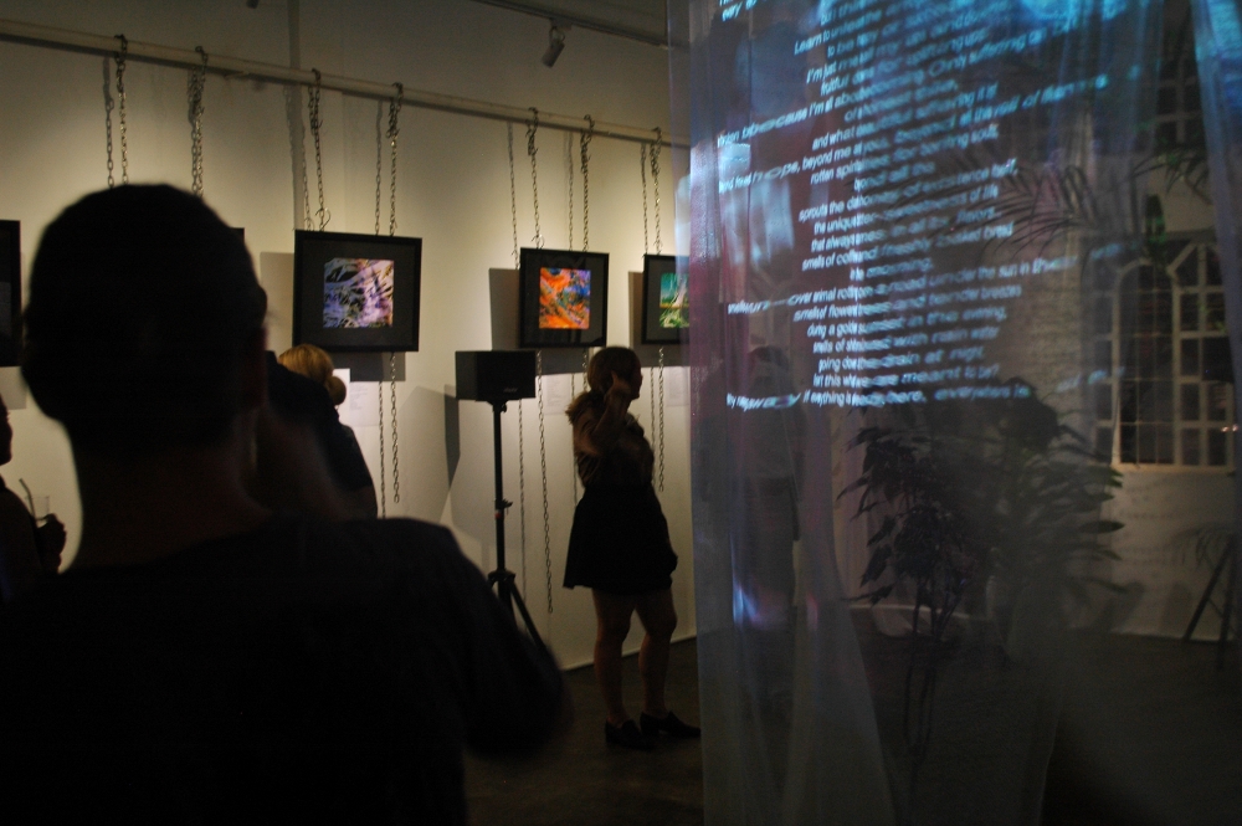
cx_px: 621
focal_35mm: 44
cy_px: 413
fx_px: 1499
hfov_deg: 45.0
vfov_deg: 30.8
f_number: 4.8
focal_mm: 29
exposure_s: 1/8
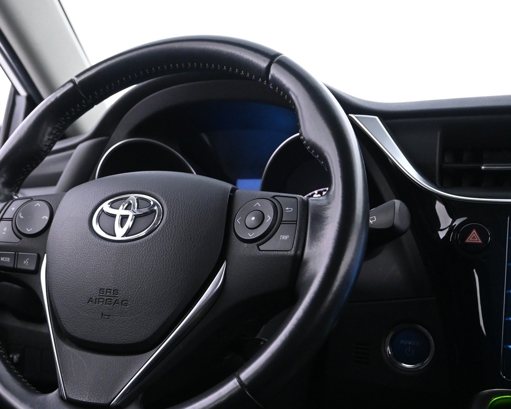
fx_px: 738
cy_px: 240
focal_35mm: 49
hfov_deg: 37.6
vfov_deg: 30.9
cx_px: 156
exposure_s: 1/30
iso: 3200
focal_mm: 21
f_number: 4
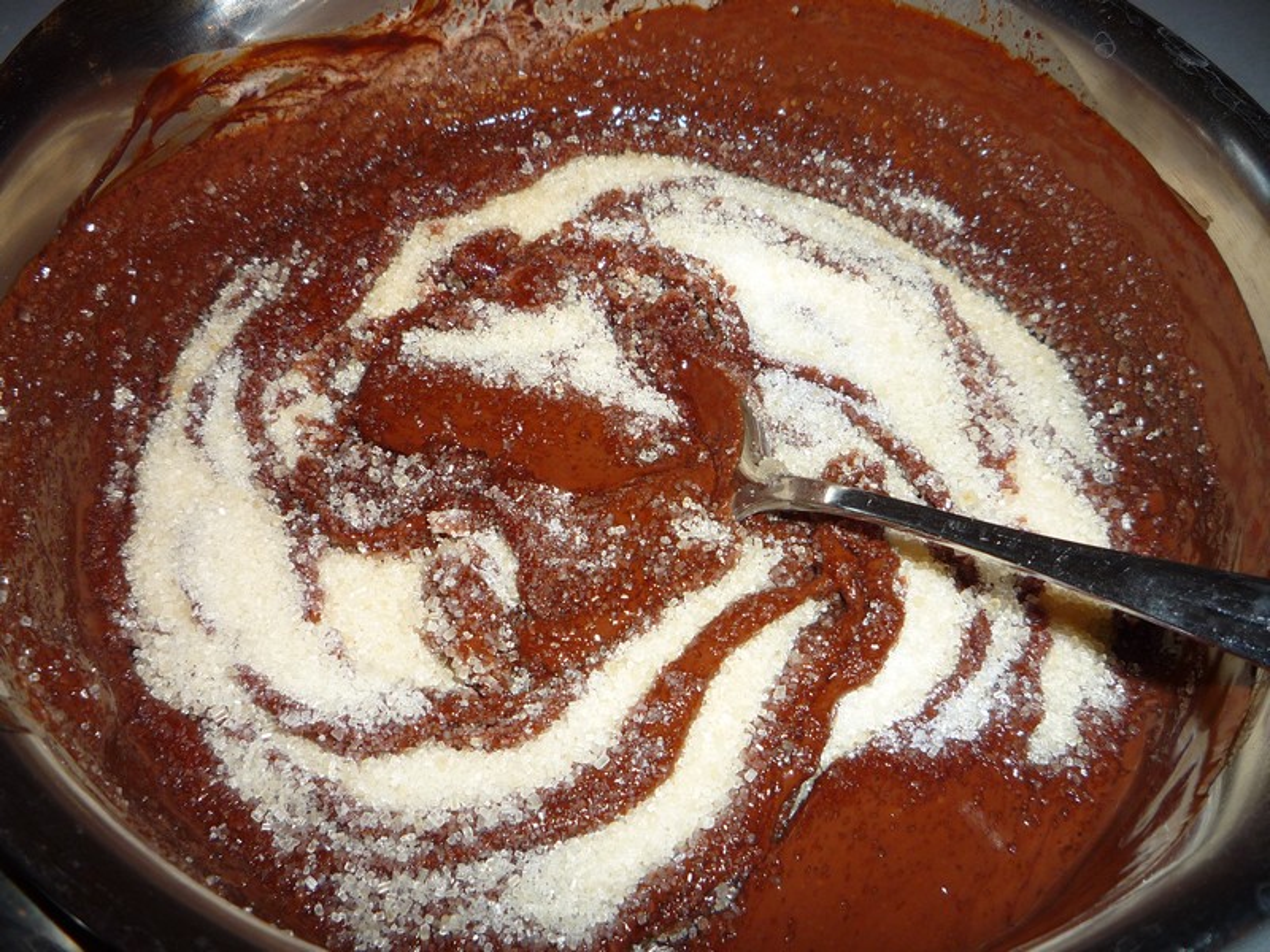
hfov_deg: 60.0
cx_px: 635
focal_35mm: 30
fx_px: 1101
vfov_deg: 46.8
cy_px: 476
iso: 100
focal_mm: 5.2
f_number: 4
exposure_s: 1/30
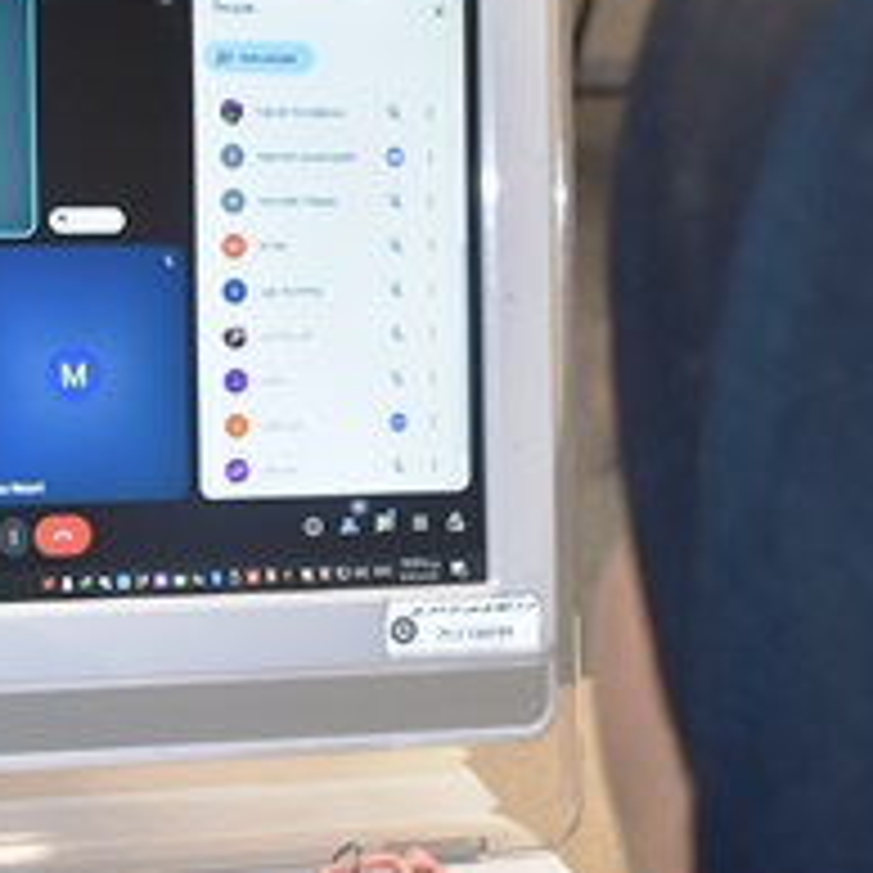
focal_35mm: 121
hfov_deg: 14.4
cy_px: 412
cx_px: 189
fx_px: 3445
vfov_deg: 14.4
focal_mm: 23
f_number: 3.8
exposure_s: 1/80
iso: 400
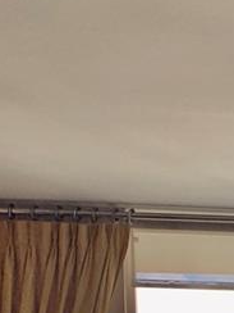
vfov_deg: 13.4
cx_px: 532
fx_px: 1154
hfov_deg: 10.3
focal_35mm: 128
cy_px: 608
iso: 50
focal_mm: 4.25
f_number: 1.8
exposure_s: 1/121
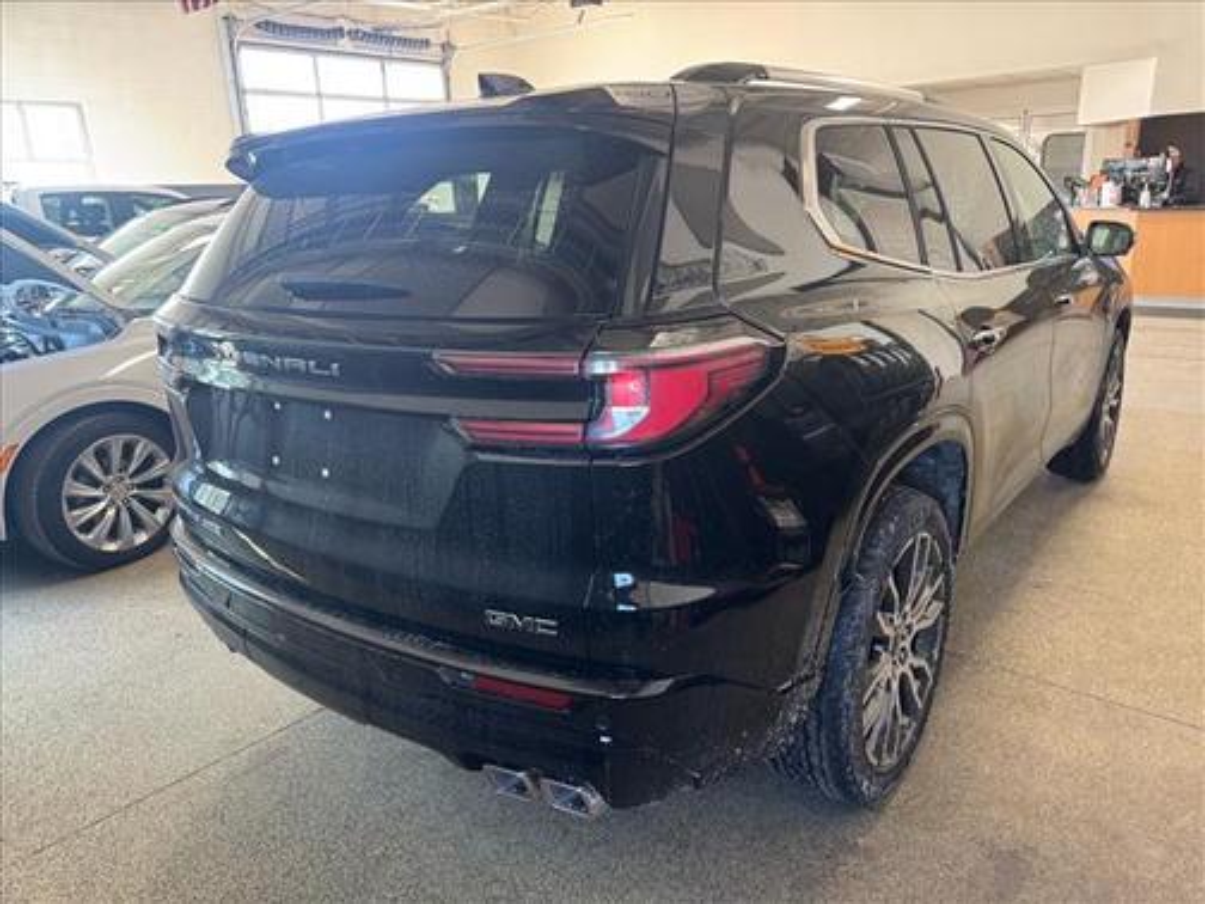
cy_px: 452
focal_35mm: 24
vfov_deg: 56.8
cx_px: 602
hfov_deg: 71.6
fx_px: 835
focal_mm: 6.76
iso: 200
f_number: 1.78
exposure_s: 1/60
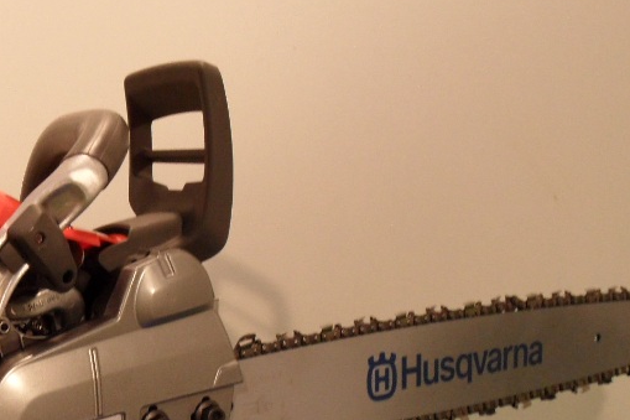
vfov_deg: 20.1
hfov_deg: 28.8
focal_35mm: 67
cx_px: 57
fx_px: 1172
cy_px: 343
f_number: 3.4
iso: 200
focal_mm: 5.3
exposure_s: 1/30
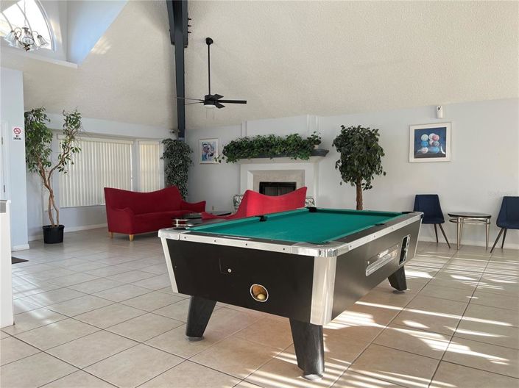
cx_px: 260
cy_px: 194
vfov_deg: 53.0
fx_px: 390
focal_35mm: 26
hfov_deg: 67.3
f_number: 1.5
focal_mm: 5.7
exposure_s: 1/121
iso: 64
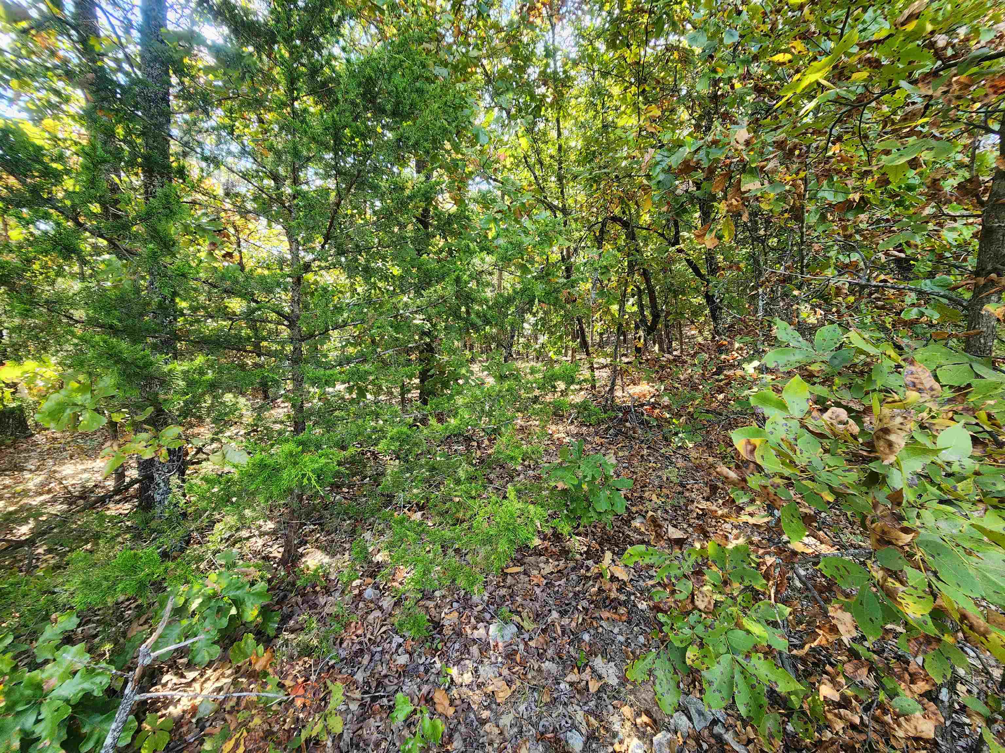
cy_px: 376
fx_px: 377
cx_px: 502
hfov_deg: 106.2
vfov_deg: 89.9
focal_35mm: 13
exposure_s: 1/120
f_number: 2.2
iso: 100
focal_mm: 2.2
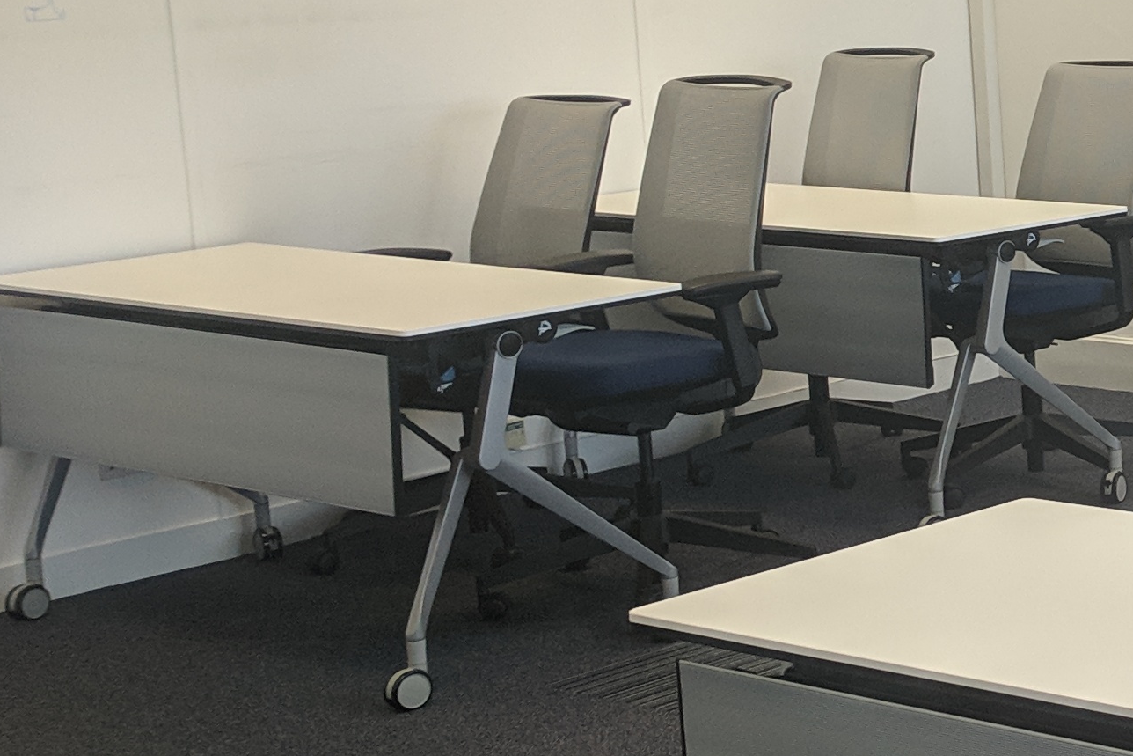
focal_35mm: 85
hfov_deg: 20.4
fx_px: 2675
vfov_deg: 16.1
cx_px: 1714
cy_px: 269
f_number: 2
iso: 99
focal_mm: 4.67
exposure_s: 1/100
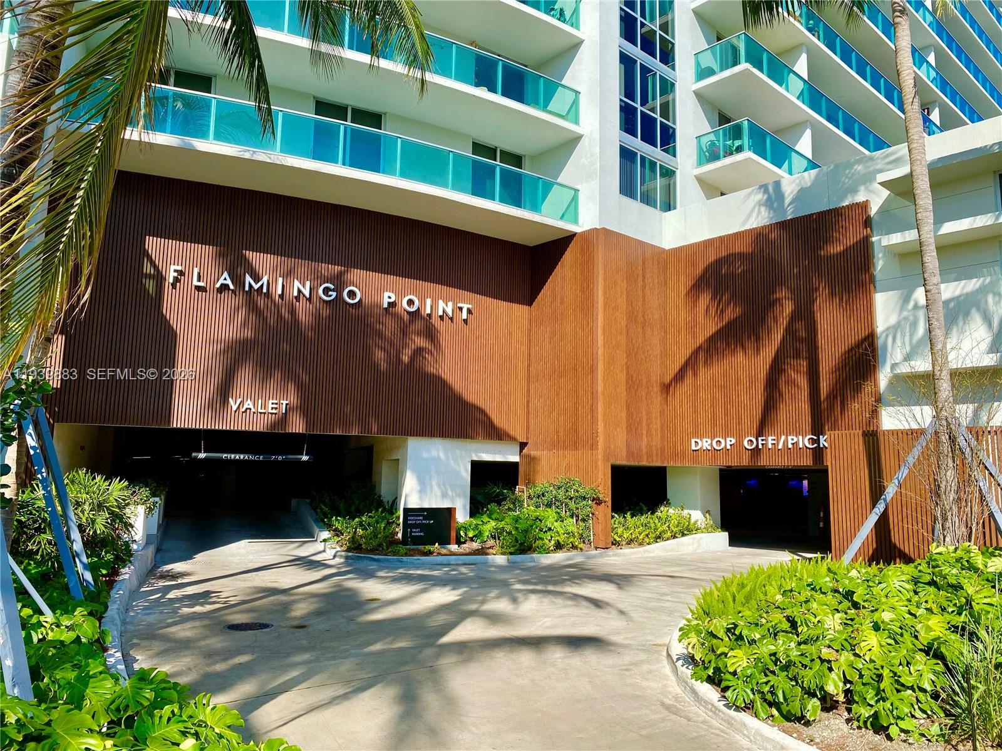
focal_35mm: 26
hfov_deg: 67.3
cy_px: 376
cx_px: 501
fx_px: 753
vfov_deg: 53.1
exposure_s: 1/1838
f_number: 1.8
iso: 32
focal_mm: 4.25
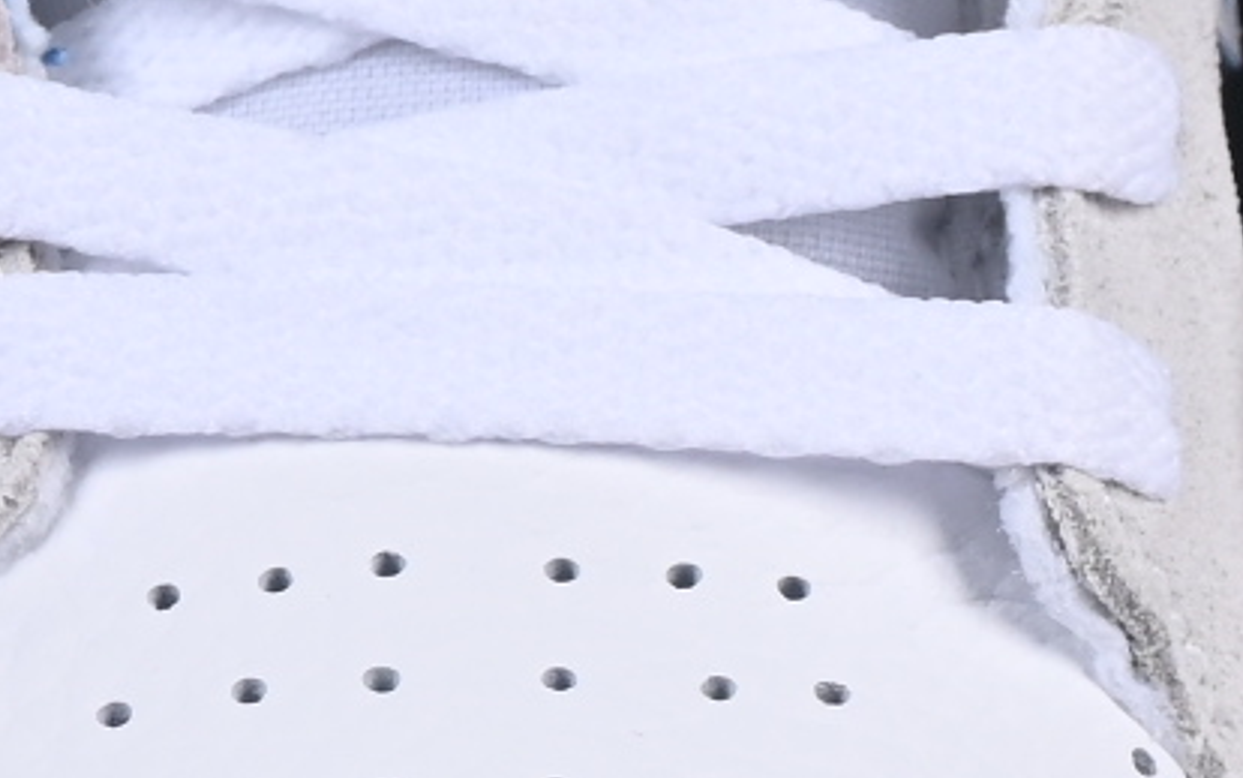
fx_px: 17417
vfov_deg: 2.6
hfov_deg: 4.1
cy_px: 538
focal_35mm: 514
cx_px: 1267
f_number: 8
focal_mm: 50
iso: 160
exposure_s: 1/80
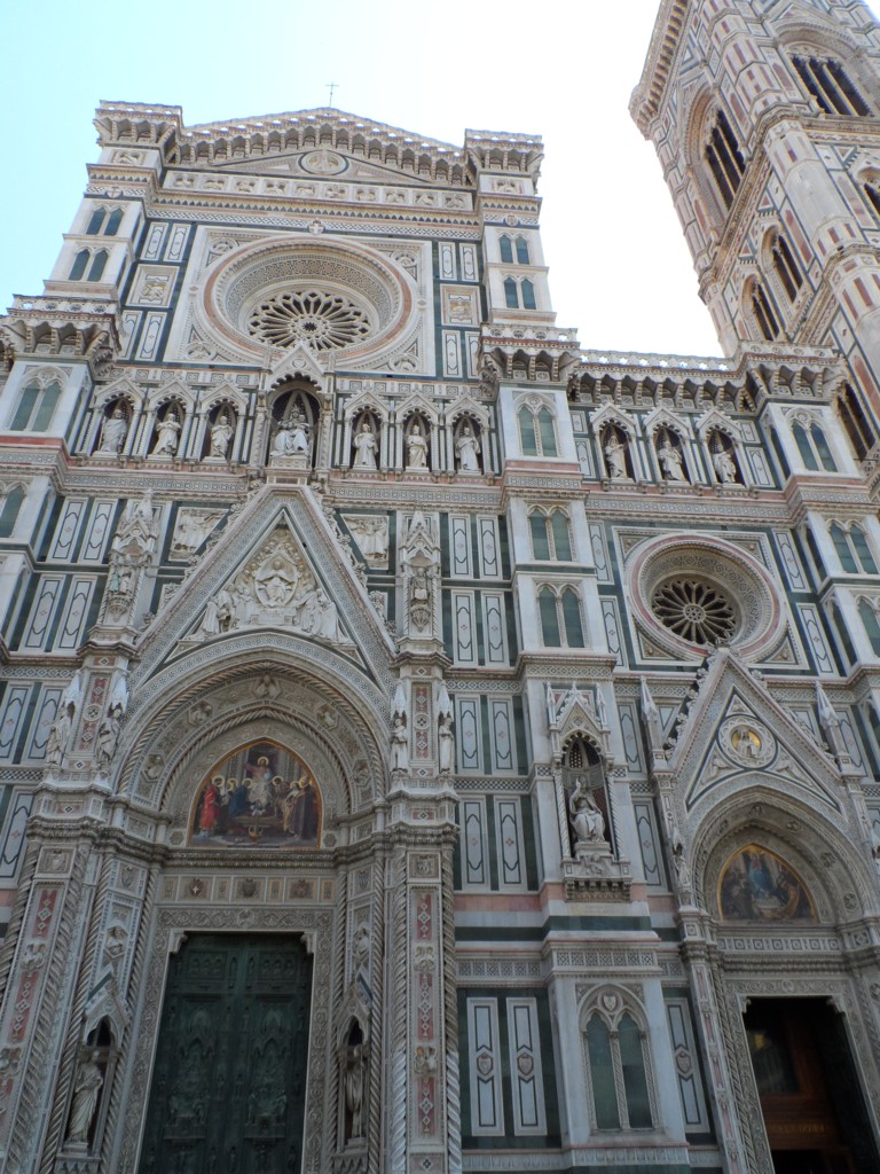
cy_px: 587
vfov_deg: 71.6
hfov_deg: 56.8
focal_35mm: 24
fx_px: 813
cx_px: 440
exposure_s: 1/250
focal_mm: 4
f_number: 4.5
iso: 80
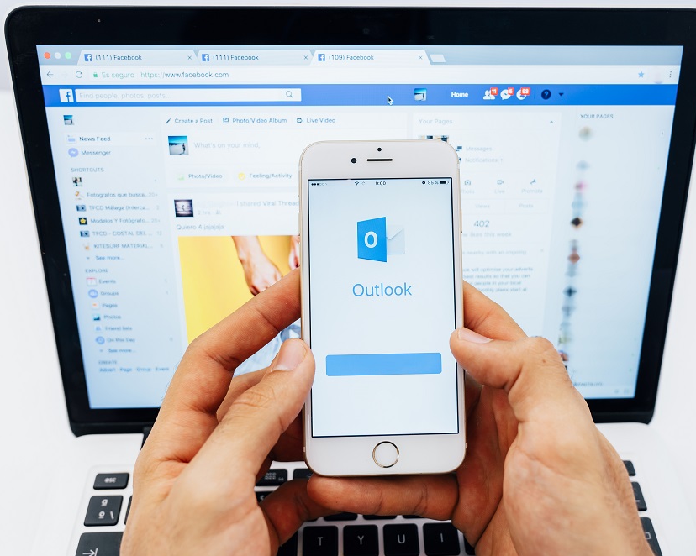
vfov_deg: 43.3
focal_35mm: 34
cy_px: 279
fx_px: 700
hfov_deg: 52.8
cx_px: 372
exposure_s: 1/15
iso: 125
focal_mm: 30
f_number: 4.5
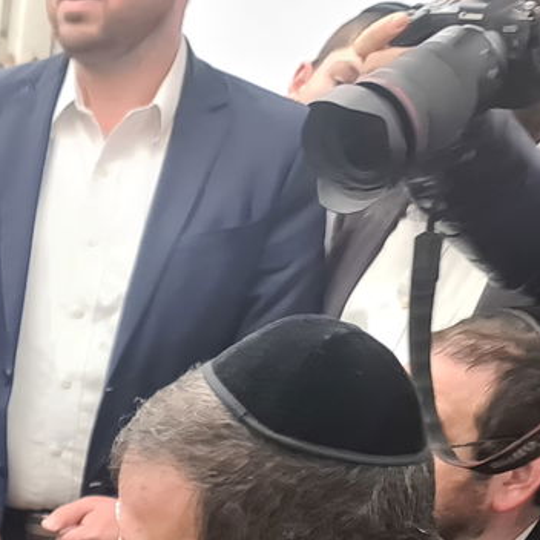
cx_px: -227
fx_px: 1553
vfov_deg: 17.8
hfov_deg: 18.0
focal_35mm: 88
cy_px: 793
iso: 80
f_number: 1.8
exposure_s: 1/50
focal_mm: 7
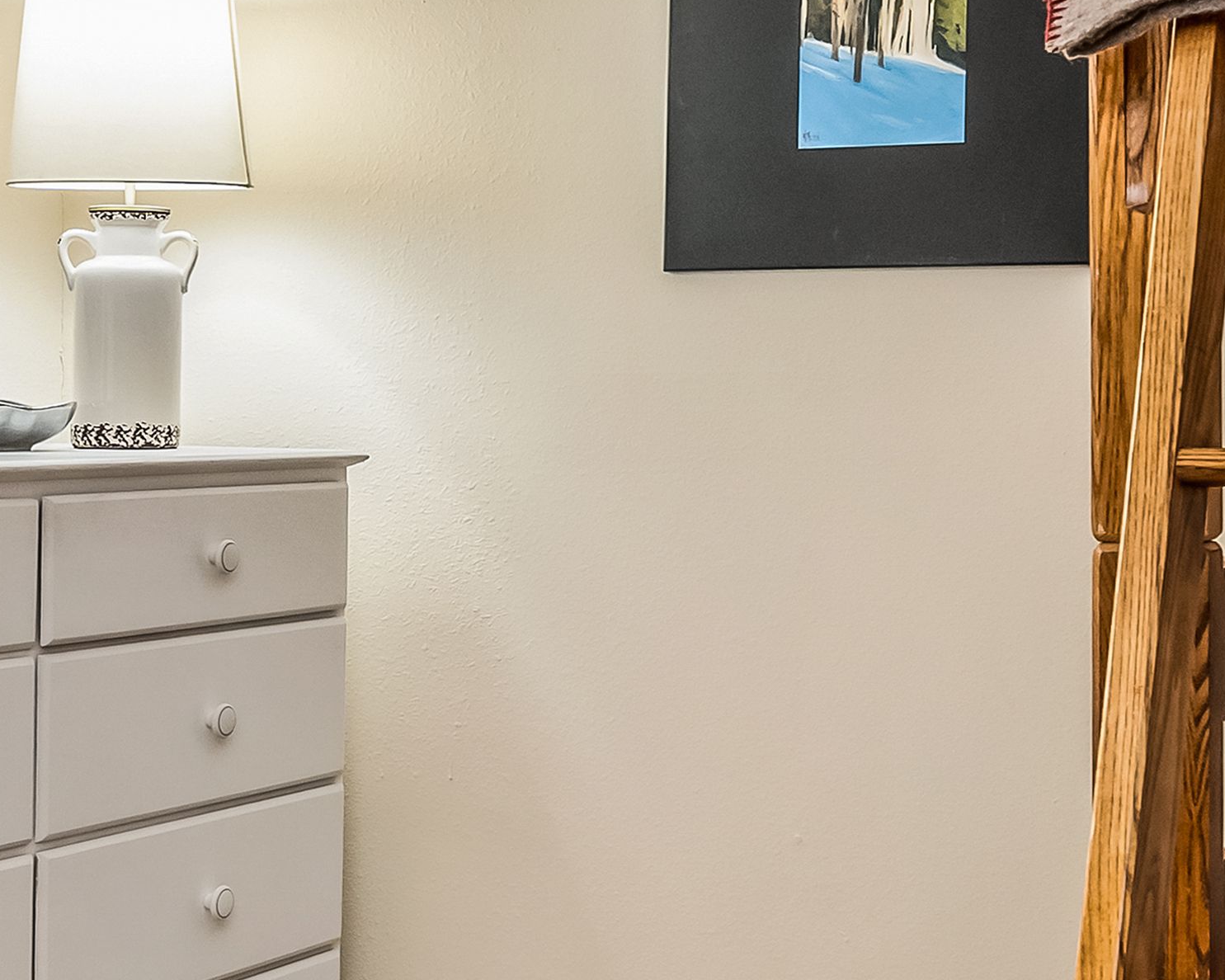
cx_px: 607
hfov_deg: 26.8
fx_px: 2574
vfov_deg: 21.5
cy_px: 337
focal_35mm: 71
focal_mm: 16
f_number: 8
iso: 160
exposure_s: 1/200
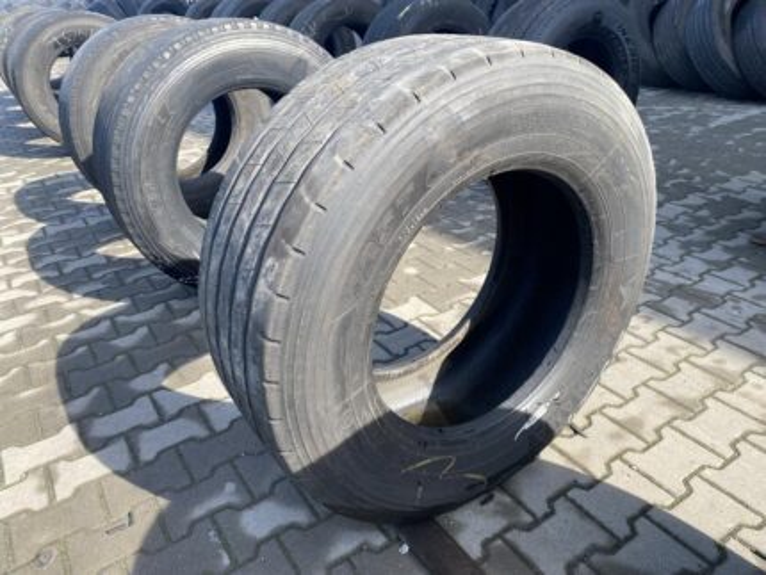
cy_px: 288
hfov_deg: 67.3
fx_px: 576
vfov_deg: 53.1
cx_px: 383
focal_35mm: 26
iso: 32
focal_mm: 4.25
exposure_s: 1/467
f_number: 1.8
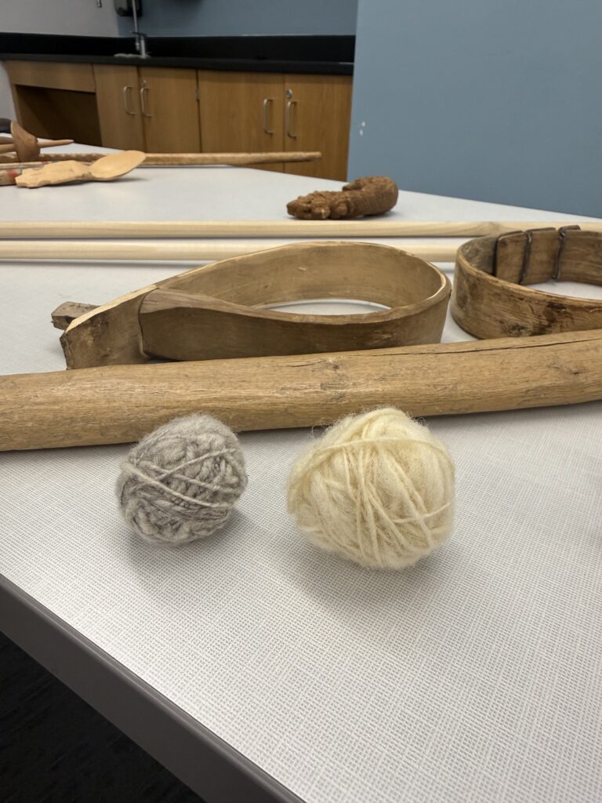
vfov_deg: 71.6
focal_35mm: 24
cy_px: 402
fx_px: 557
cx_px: 301
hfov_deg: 56.8
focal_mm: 2.22
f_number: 2.2
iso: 100
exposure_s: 1/100
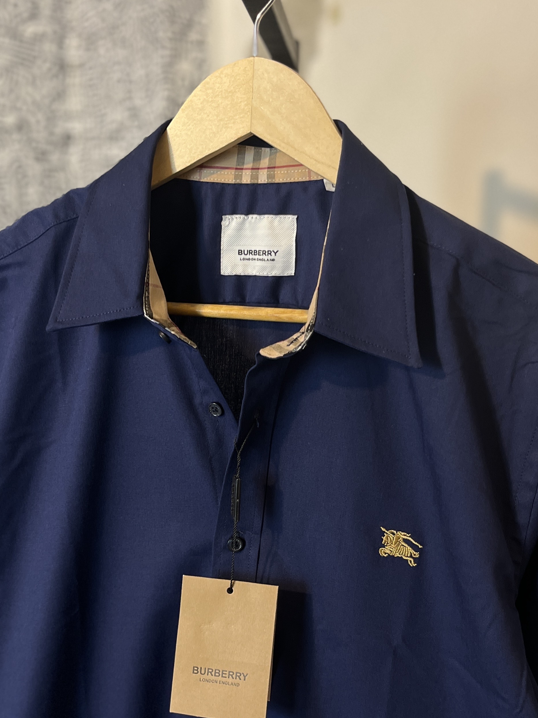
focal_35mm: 42
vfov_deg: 44.7
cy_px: 405
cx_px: 239
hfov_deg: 34.3
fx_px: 870
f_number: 1.6
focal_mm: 5.1
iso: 160
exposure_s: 1/50
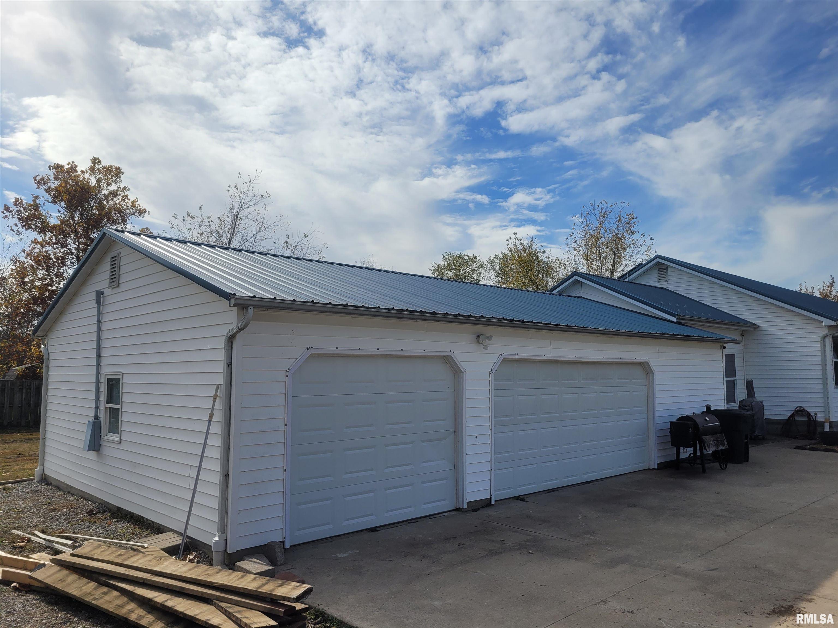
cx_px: 419
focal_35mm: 26
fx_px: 629
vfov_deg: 53.1
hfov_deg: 67.3
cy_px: 314
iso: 40
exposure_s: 1/4397
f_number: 1.8
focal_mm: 5.4
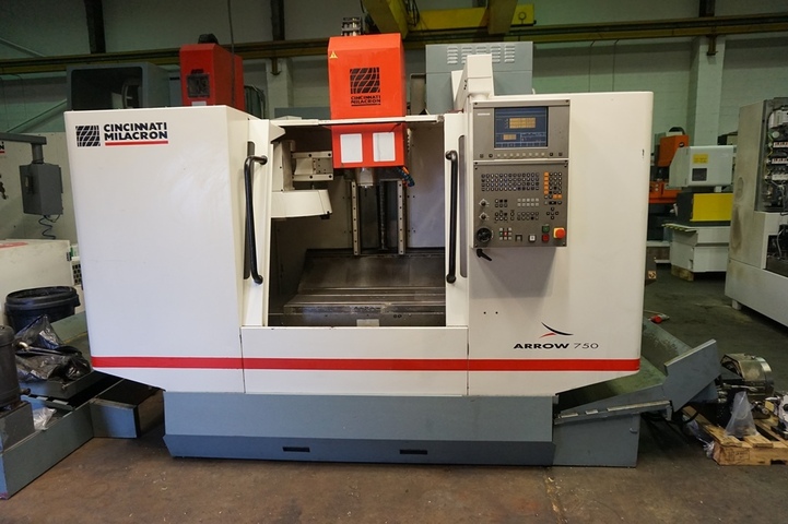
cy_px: 262
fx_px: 525
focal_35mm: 24
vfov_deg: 53.1
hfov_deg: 73.8
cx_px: 394
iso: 1600
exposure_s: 1/160
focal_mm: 16
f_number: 4
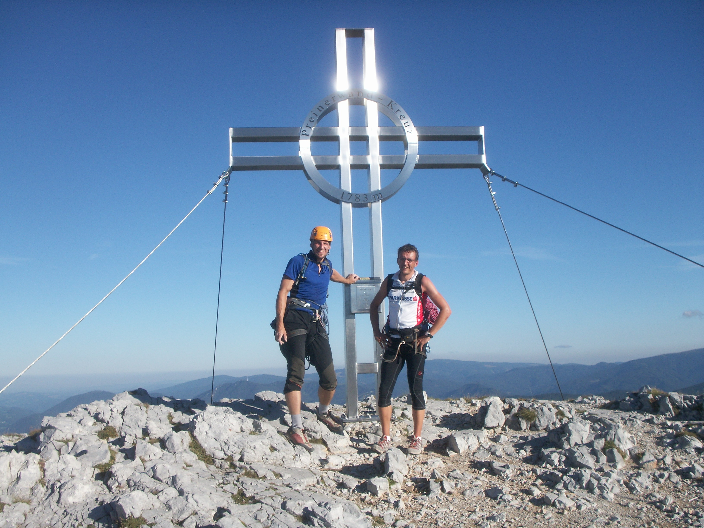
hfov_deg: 50.1
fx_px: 752
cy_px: 264
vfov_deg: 38.7
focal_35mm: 37
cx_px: 352
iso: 50
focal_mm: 7.7
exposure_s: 1/400
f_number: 7.1
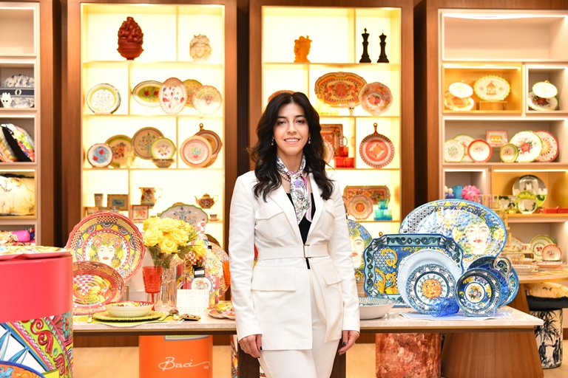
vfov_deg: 23.4
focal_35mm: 58
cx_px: 284
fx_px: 915
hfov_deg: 34.5
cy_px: 189
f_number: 5
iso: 1250
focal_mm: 58
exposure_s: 1/200
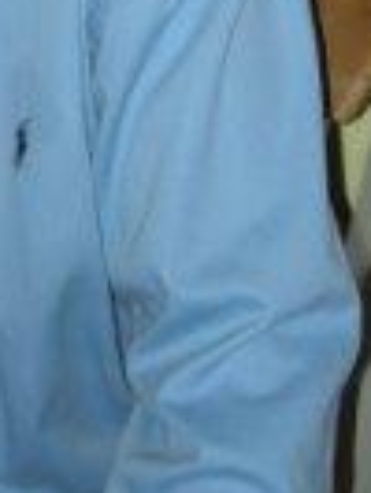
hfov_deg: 12.2
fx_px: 1684
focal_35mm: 118
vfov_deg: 15.6
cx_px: -108
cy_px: -204
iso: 64
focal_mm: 7.5
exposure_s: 1/60
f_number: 2.7
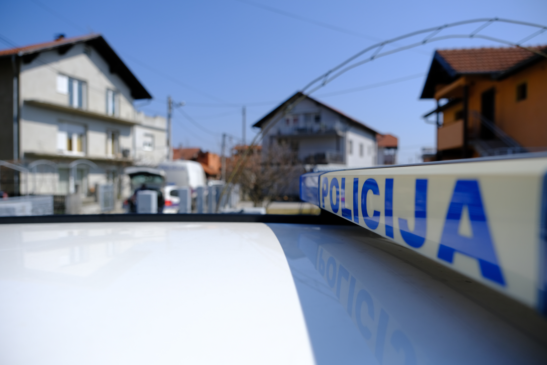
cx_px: 274
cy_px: 182
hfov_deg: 73.7
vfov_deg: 53.1
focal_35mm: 24
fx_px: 365
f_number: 2.8
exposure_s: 1/3200
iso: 200
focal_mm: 16
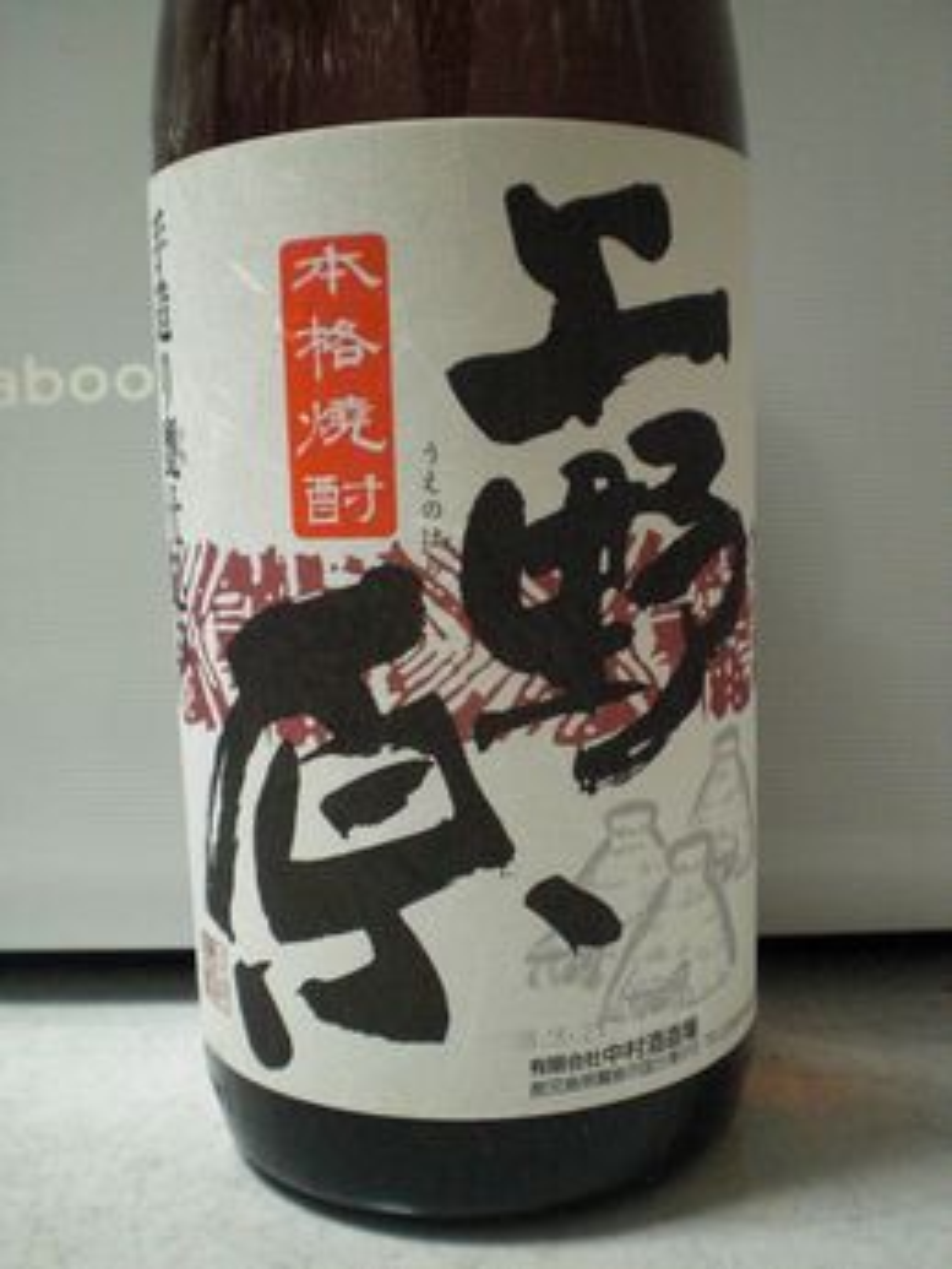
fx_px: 1393
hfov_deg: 37.7
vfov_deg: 49.0
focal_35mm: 38
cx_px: 476
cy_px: 634
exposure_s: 1/40
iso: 800
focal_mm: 6.3
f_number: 3.1
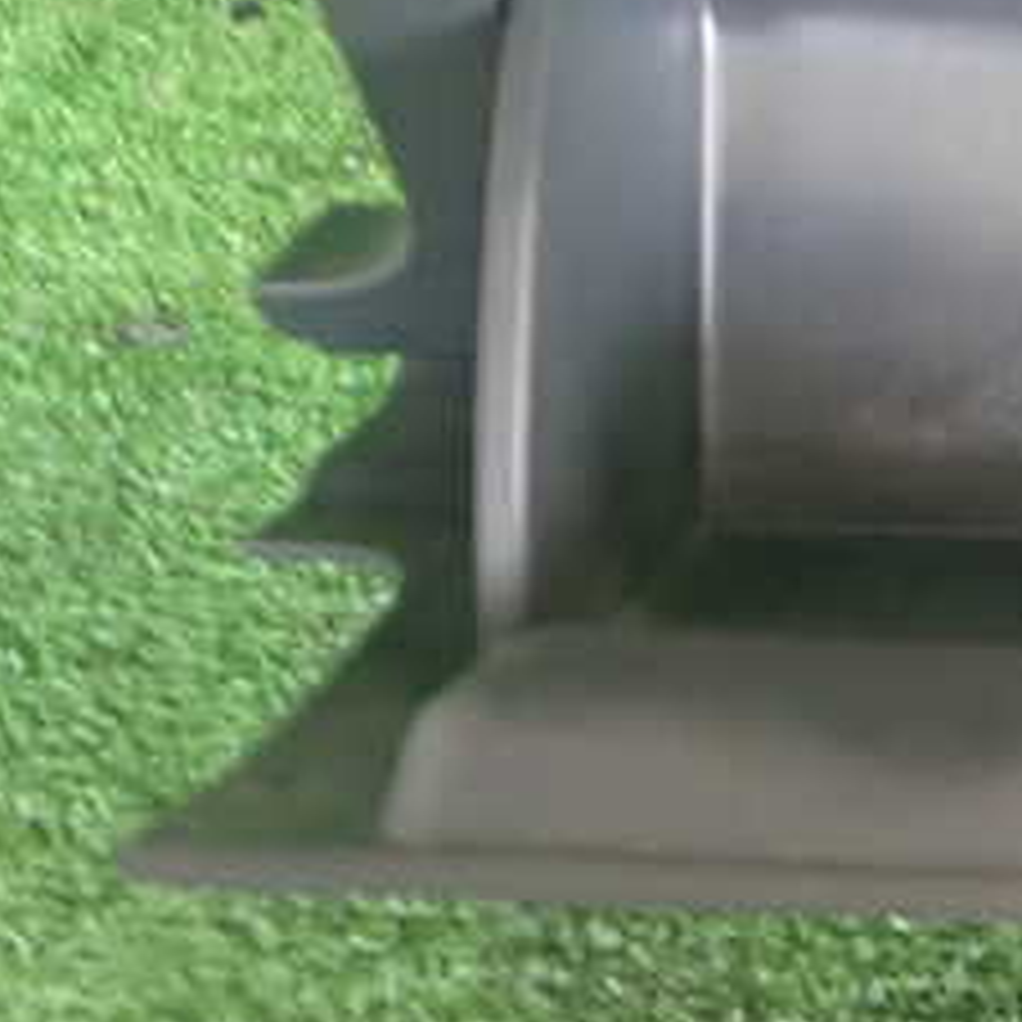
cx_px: 1324
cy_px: 437
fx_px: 2338
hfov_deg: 22.2
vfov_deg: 24.6
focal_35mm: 70
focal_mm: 5.4
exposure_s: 1/30
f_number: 2.3
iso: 400
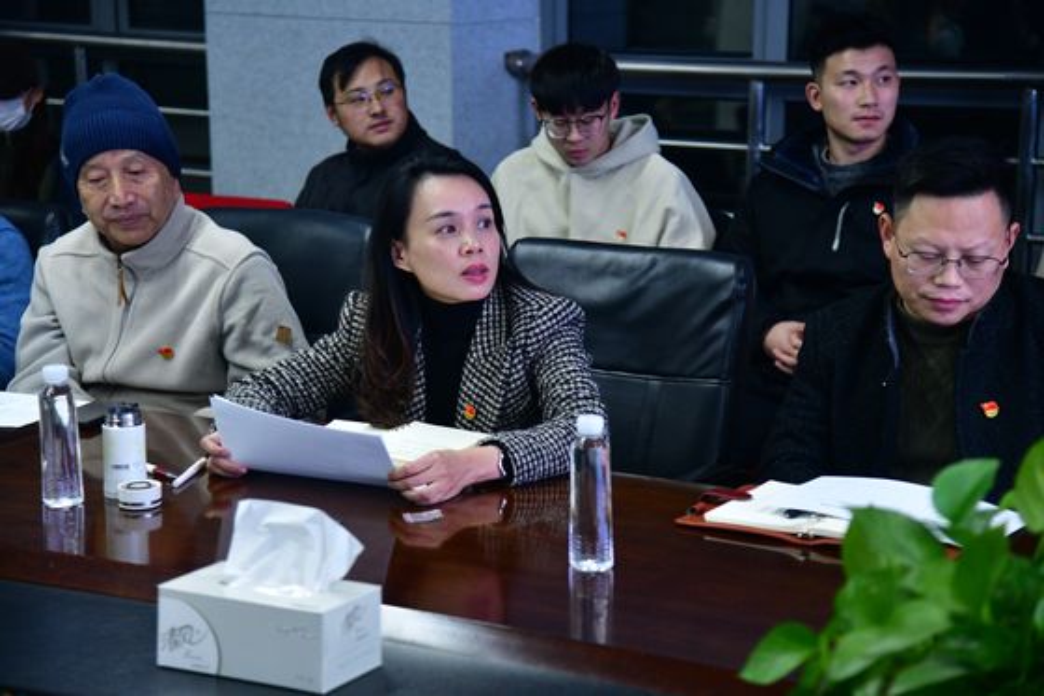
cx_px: 522
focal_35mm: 82
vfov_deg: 16.6
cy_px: 348
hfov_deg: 24.8
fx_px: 2377
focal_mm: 82
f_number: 4
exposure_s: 1/200
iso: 4000
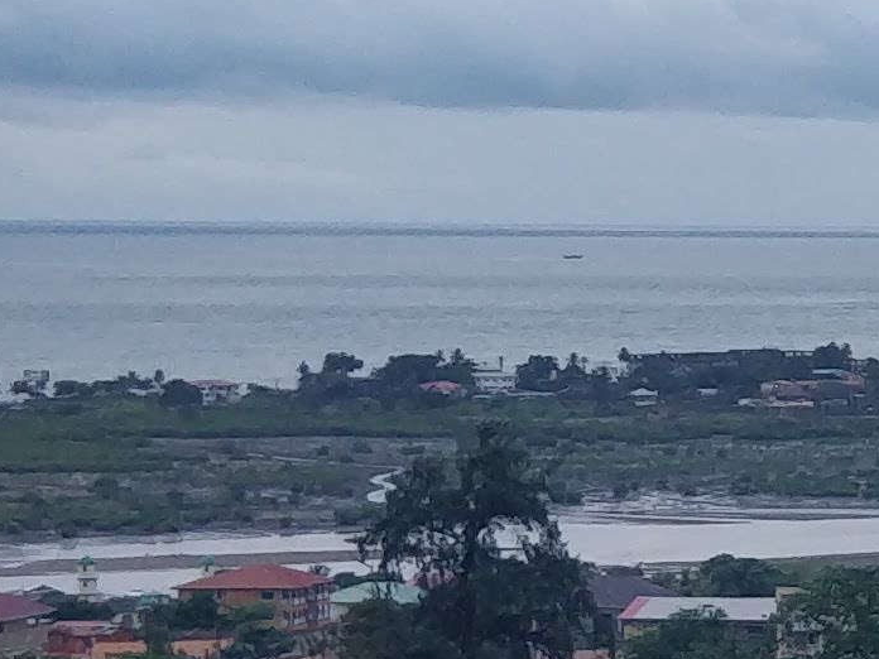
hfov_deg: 9.7
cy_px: 520
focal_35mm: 159
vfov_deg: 9.3
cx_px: 2579
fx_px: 4037
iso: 125
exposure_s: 1/118
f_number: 1.7
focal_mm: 4.1
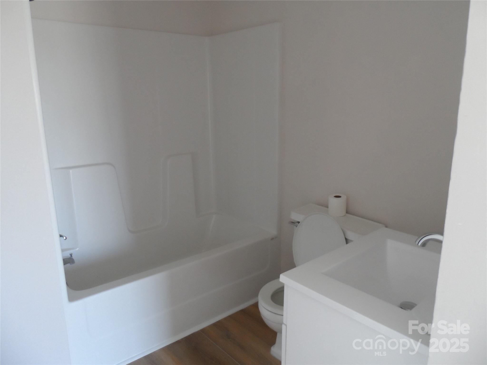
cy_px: 182
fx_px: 338
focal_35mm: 24
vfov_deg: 56.8
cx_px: 244
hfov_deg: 71.6
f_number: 3.2
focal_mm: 4
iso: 320
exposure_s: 1/30
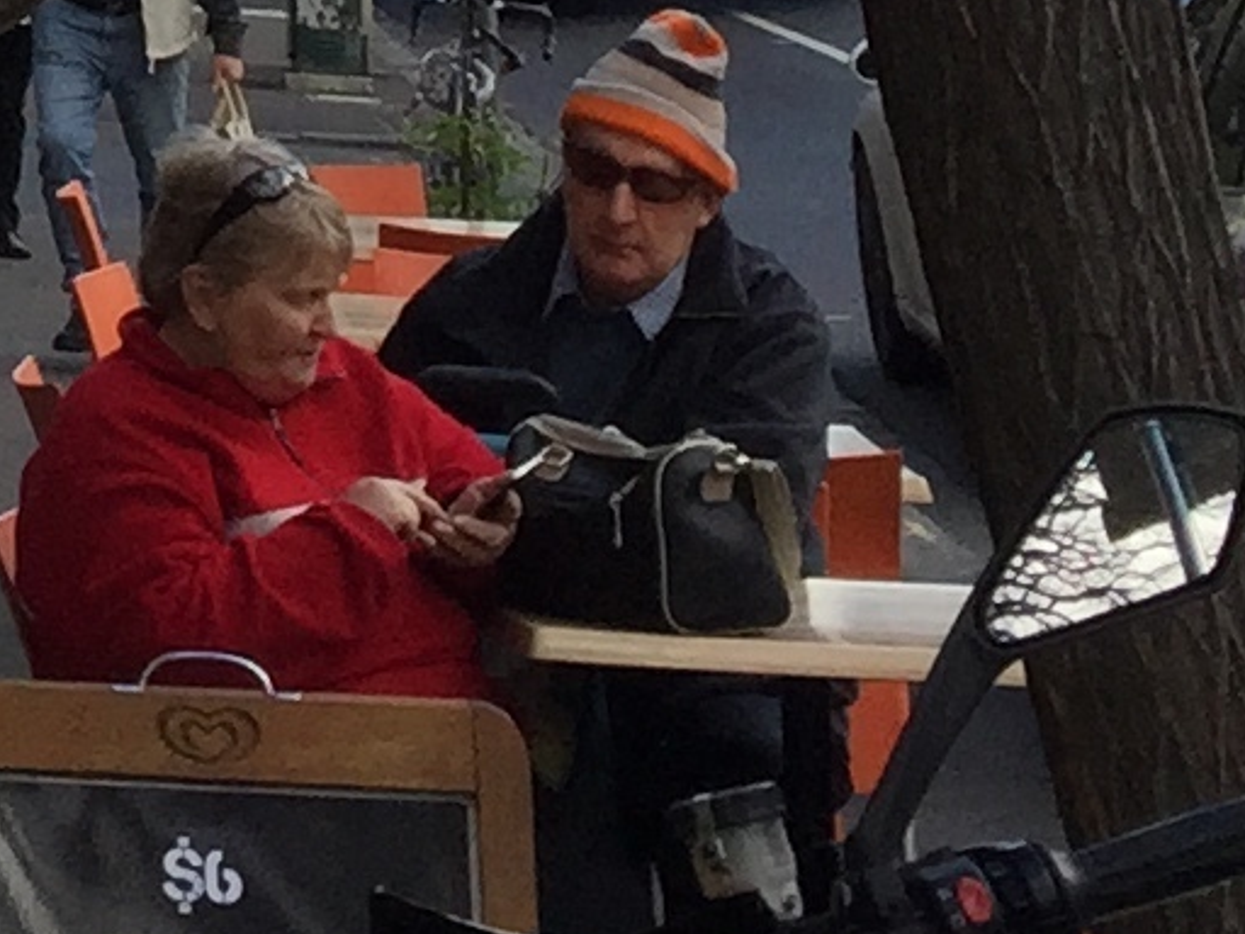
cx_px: -1114
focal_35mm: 185
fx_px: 6654
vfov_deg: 7.4
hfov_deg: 10.0
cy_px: -1545
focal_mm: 4.15
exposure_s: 1/581
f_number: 2.2
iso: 32
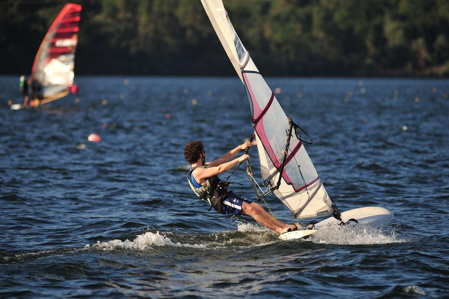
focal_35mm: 300
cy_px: 150
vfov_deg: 4.6
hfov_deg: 6.9
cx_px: 224
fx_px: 3740
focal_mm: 300
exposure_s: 1/1250
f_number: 3.5
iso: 125
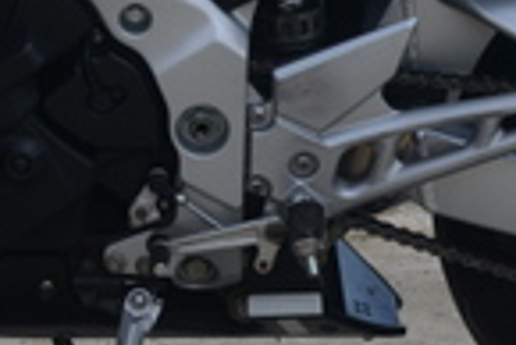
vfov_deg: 6.2
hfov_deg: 9.3
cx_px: 146
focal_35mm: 220
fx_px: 3156
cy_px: -169
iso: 100
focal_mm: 50
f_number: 8
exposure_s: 1/250
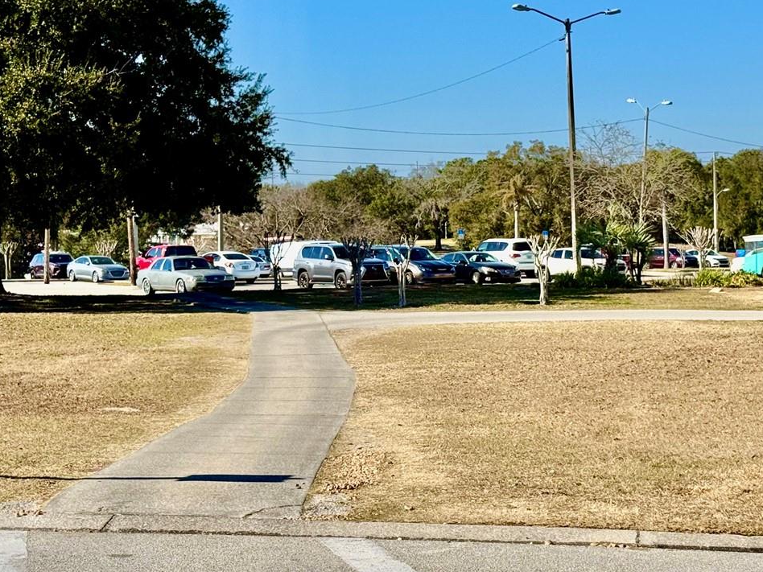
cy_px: 302
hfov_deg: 24.1
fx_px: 1785
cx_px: 423
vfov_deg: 18.2
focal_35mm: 81
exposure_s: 1/5587
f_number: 1.78
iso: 64
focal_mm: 6.76
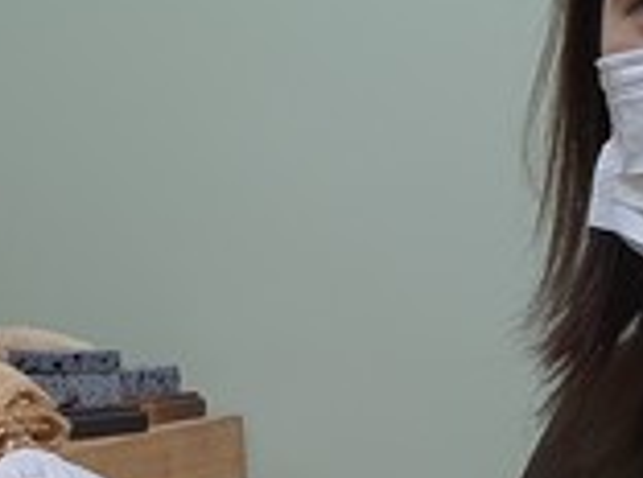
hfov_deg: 19.7
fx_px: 1852
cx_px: 247
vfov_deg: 14.4
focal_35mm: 100
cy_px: 515
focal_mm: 4.3
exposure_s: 1/120
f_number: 2.4
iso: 125
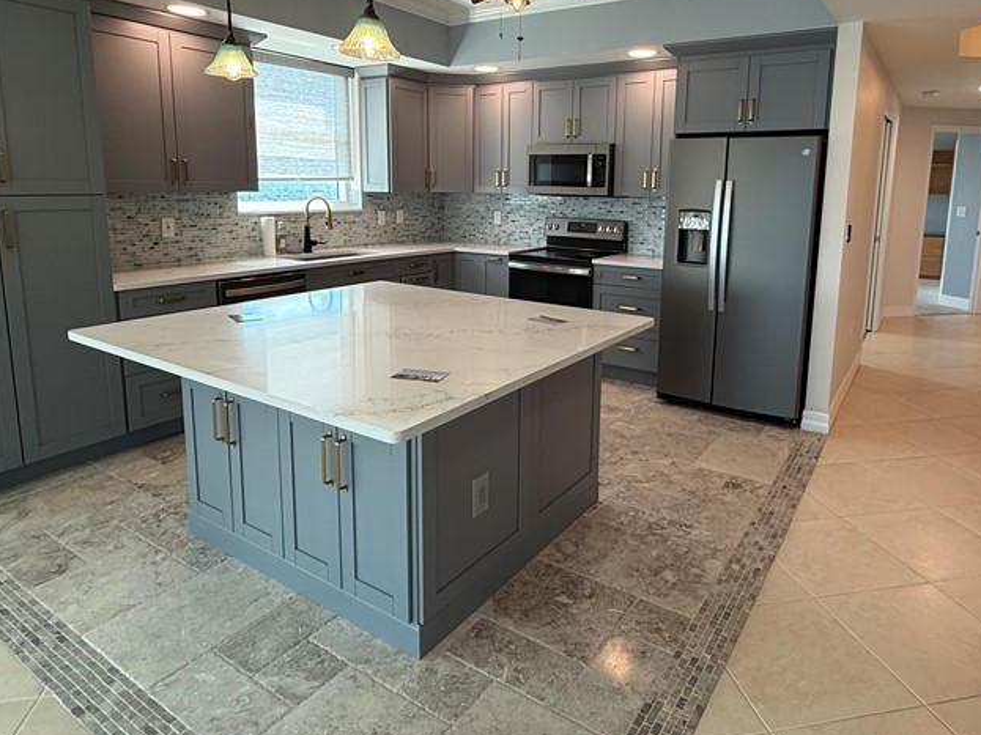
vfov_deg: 58.2
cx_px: 524
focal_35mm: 23
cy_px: 279
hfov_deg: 73.8
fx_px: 652
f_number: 2.2
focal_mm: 2.22
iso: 80
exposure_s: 1/120
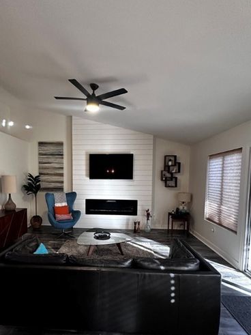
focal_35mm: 19
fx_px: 184
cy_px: 191
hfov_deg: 68.2
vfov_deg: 84.2
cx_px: 105
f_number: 2.2
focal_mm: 2.22
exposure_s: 1/60
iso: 320
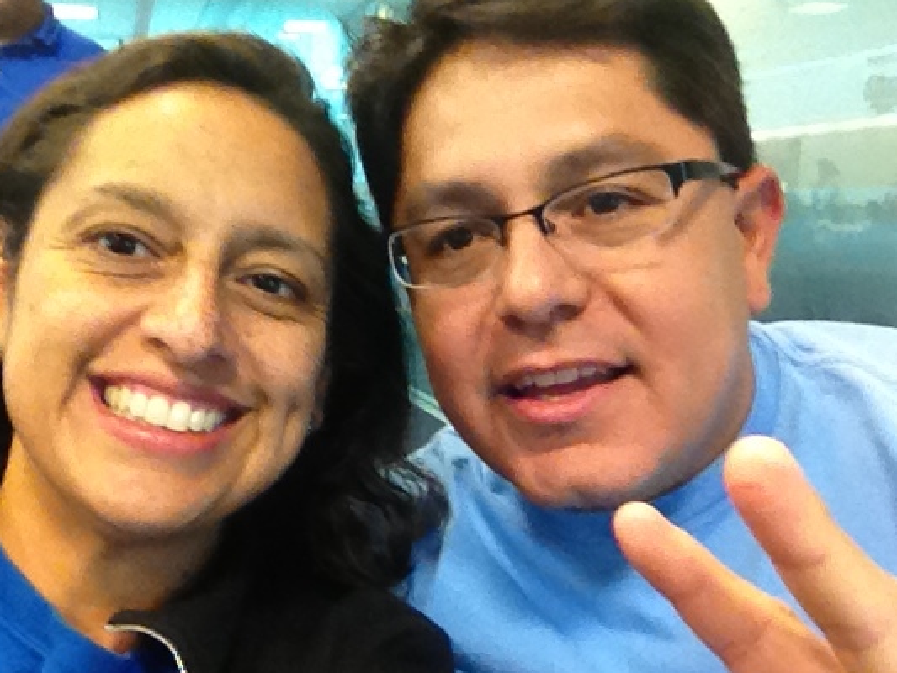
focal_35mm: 42
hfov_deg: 44.7
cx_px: 411
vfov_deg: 34.3
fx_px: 1089
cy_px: 392
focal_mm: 1.85
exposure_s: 1/30
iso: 500
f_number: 2.4
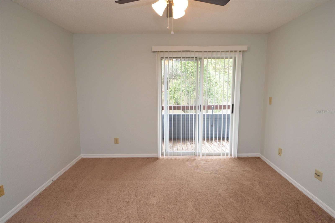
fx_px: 167
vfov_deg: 67.3
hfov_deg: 90.1
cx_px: 168
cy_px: 112
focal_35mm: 18
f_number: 4.5
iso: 400
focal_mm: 12
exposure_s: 1/80
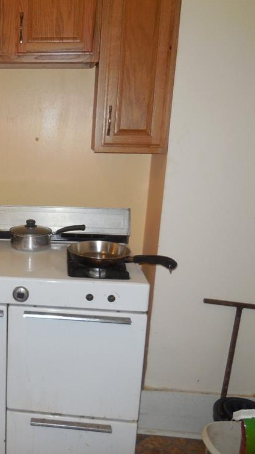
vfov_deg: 54.0
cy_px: 229
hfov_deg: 29.3
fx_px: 445
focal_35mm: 37
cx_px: -17
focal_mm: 4.5
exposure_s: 1/25
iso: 200
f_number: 3.1
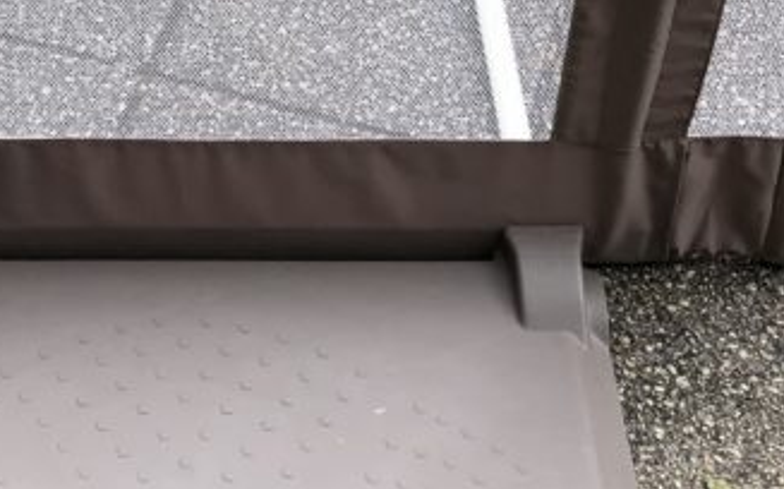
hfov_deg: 22.1
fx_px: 1986
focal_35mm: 93
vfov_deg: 13.6
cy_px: -122
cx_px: 175
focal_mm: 3.99
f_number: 1.8
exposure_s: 1/120
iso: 64
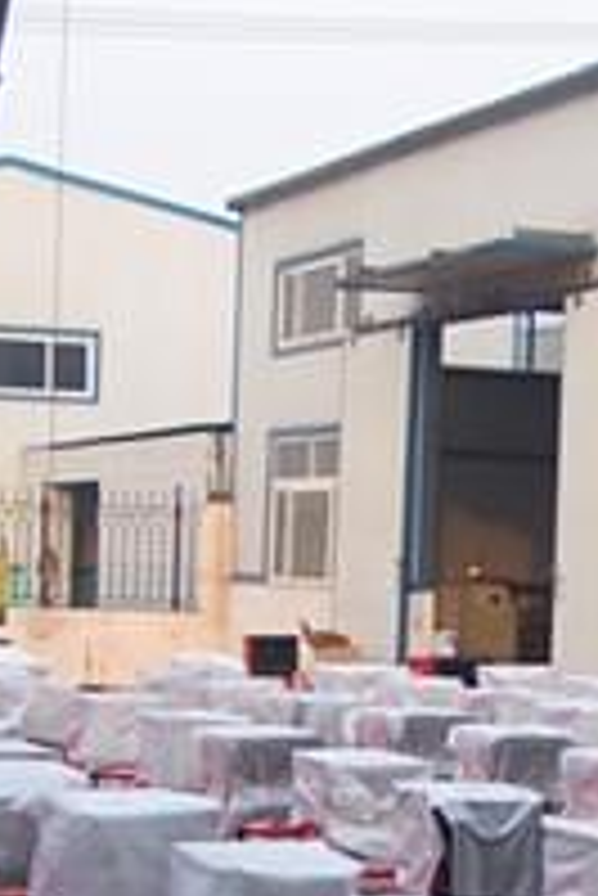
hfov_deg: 12.8
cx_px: 643
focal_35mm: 105
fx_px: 2612
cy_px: 808
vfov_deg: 19.1
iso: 80
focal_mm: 6.3
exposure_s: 1/125
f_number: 2.8
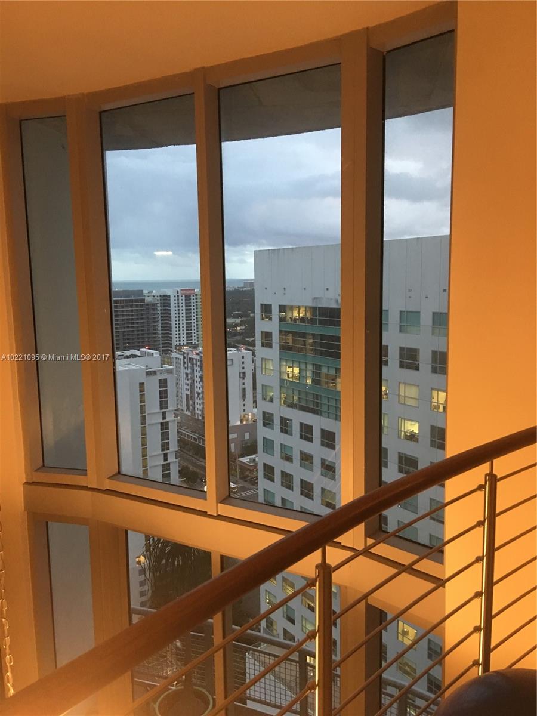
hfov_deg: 48.2
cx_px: 268
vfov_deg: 61.7
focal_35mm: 29
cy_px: 358
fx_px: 600
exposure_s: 1/15
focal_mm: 4.15
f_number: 2.2
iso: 80
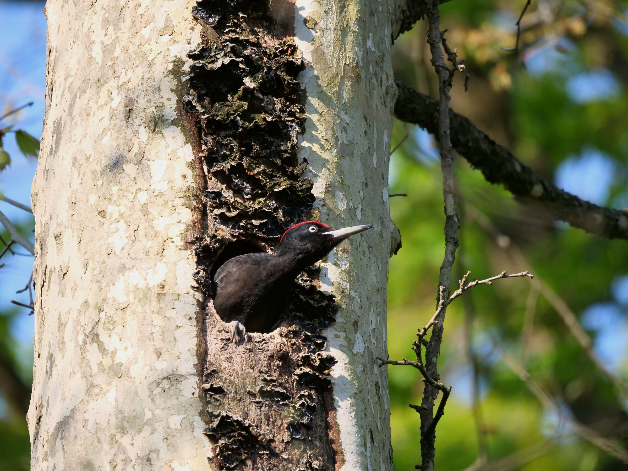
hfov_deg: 2.5
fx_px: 14532
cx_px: 314
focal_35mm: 801
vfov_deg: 1.9
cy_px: 236
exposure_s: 1/1300
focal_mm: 400
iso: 1600
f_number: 6.3
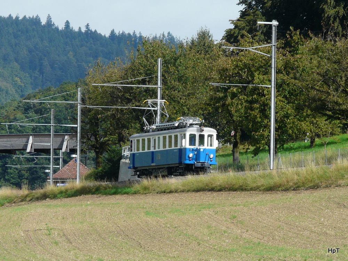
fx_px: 2405
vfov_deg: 6.2
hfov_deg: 8.3
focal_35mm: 239
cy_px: 130
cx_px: 174
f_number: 5.6
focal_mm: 39.3
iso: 100
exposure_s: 1/400
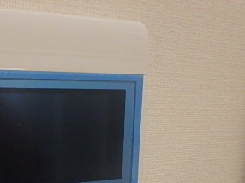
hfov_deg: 39.1
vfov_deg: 28.3
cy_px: 198
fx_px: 332
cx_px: 53
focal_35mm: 47
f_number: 3.5
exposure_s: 1/25
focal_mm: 3.7
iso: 800
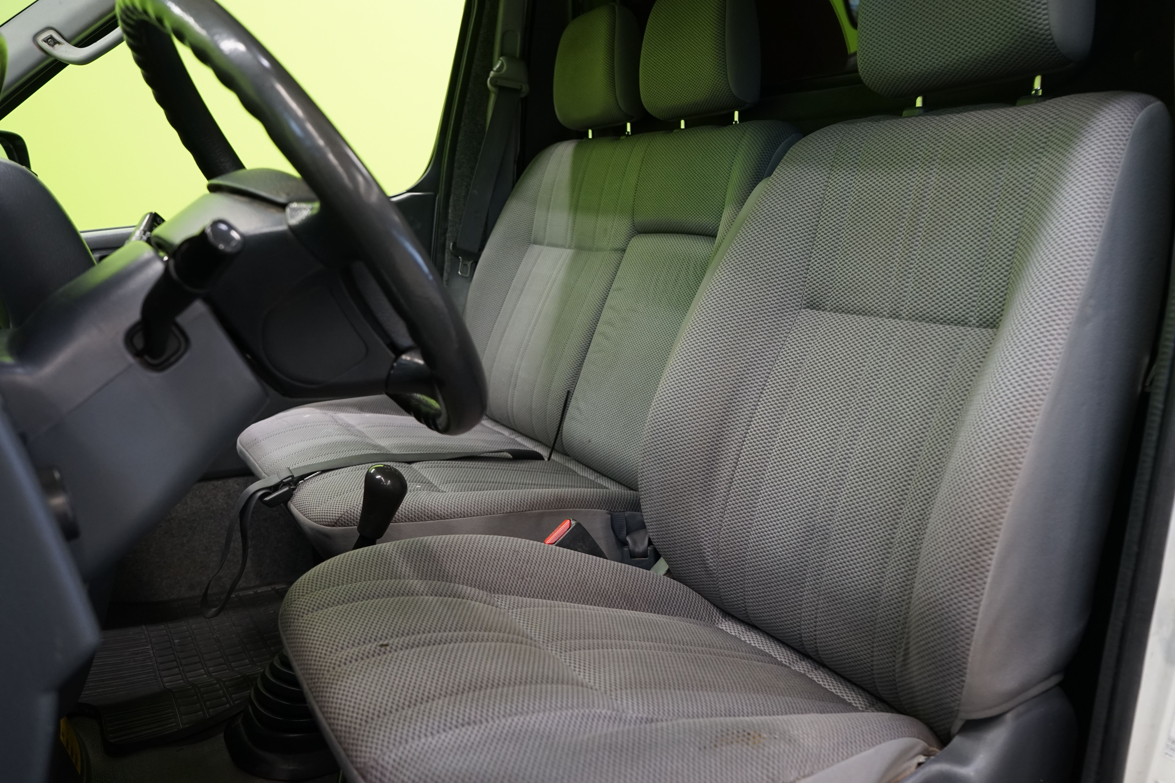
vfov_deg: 42.3
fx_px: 1012
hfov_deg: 60.3
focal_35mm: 31
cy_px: 392
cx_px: 588
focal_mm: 31
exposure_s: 1/25
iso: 1250
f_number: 5.6
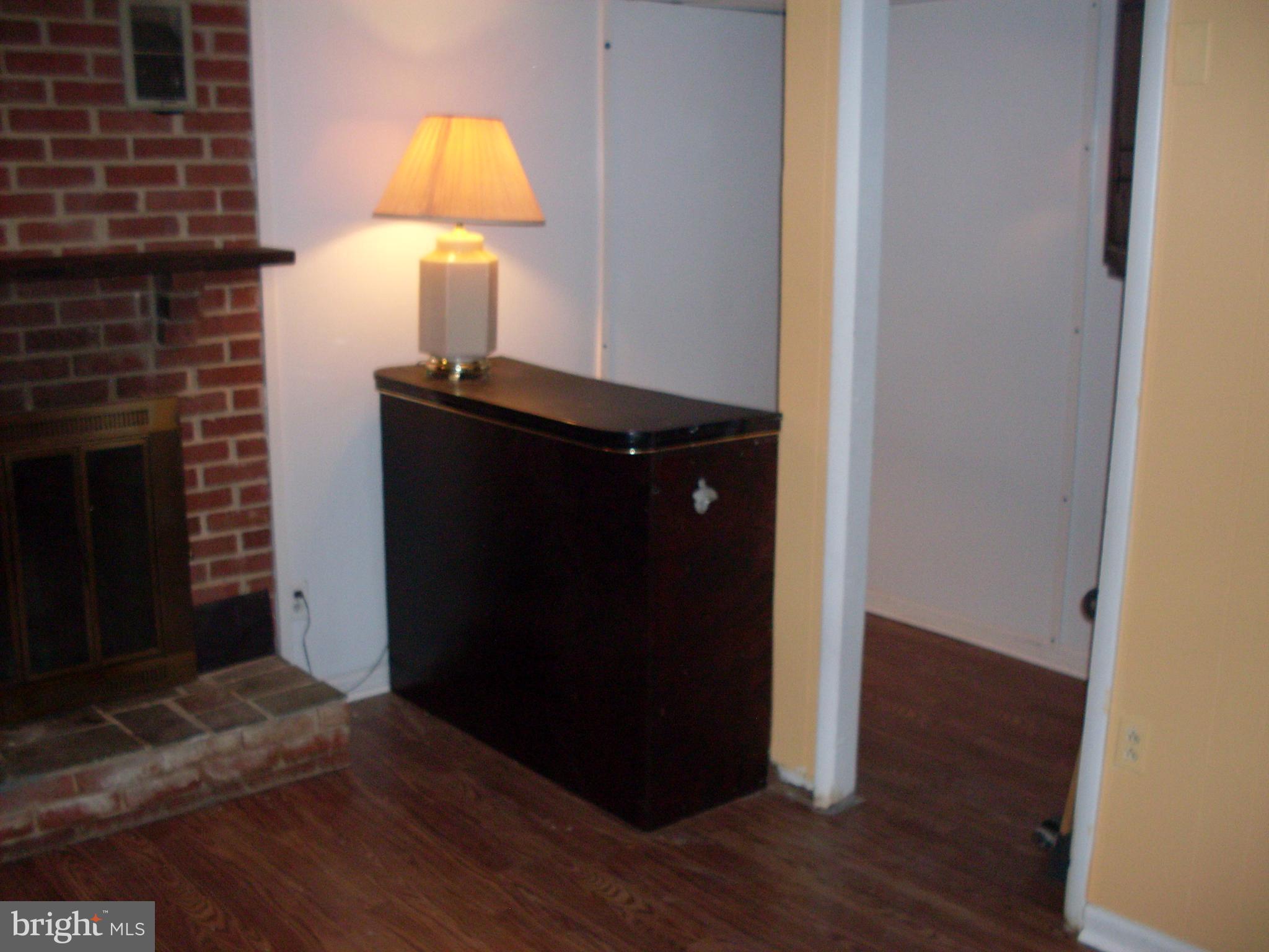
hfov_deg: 49.0
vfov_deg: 37.7
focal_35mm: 38
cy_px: 476
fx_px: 1393
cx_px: 634
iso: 120
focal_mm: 6.3
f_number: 2.8
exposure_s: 1/45
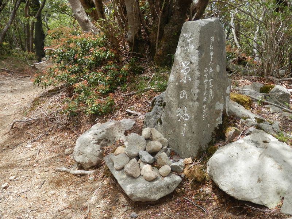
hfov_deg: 46.8
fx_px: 337
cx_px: 146
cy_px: 110
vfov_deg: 36.0
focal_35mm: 40
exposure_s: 1/250
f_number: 3.7
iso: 80
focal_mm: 7.3
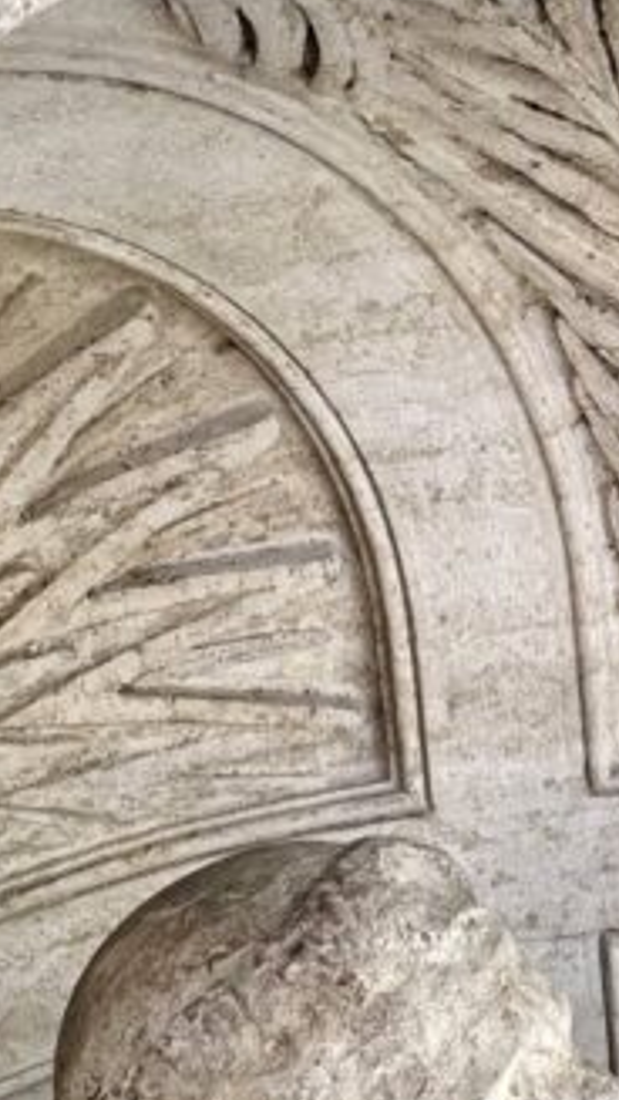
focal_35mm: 82
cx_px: 713
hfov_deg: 14.3
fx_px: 2392
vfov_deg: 25.9
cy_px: 505
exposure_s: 1/279
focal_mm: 6.76
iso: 80
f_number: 1.78
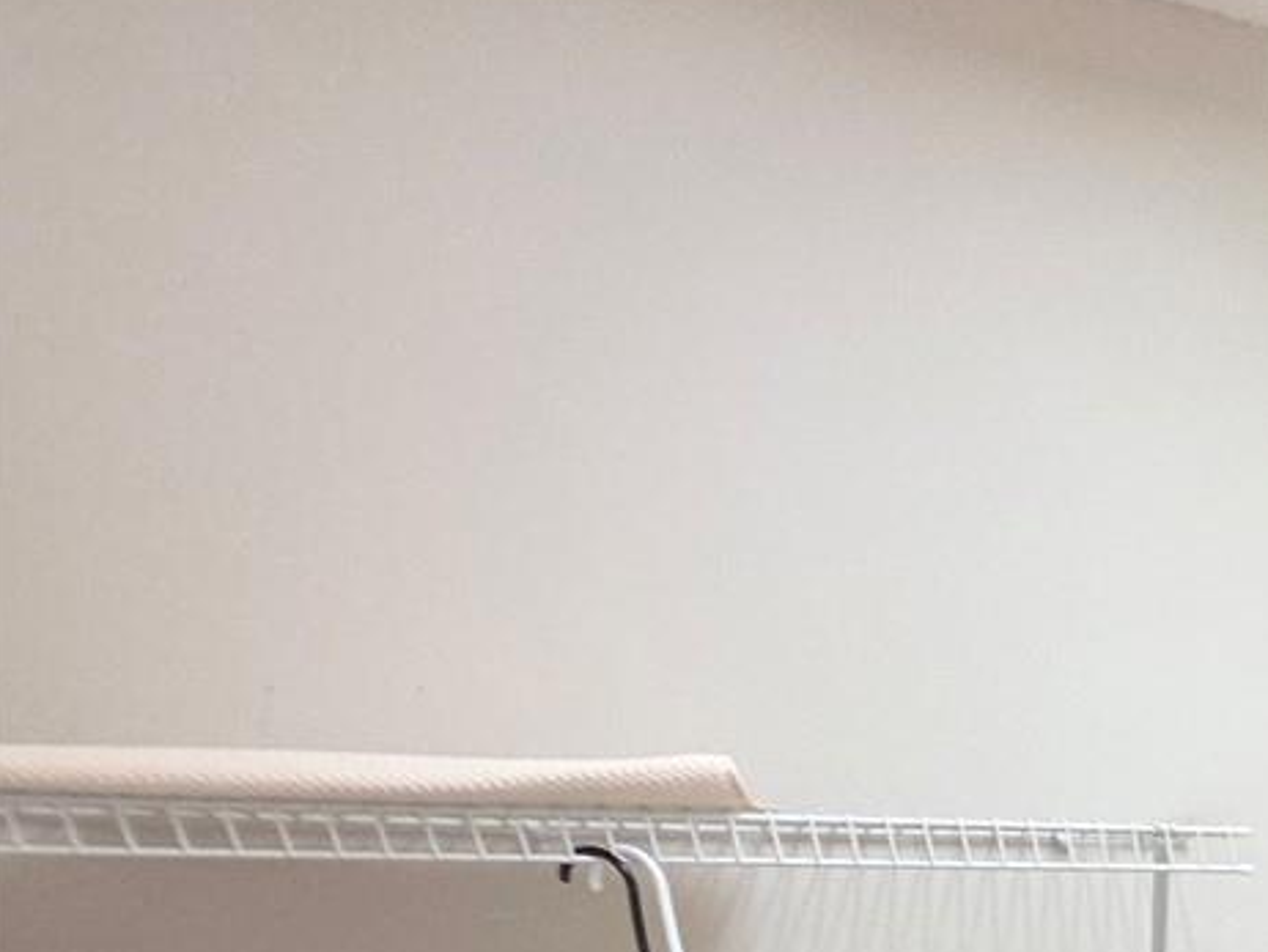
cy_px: 1564
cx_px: 2185
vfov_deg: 23.1
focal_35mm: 45
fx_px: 1649
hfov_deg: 23.9
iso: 125
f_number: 1.9
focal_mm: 2.2
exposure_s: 1/60
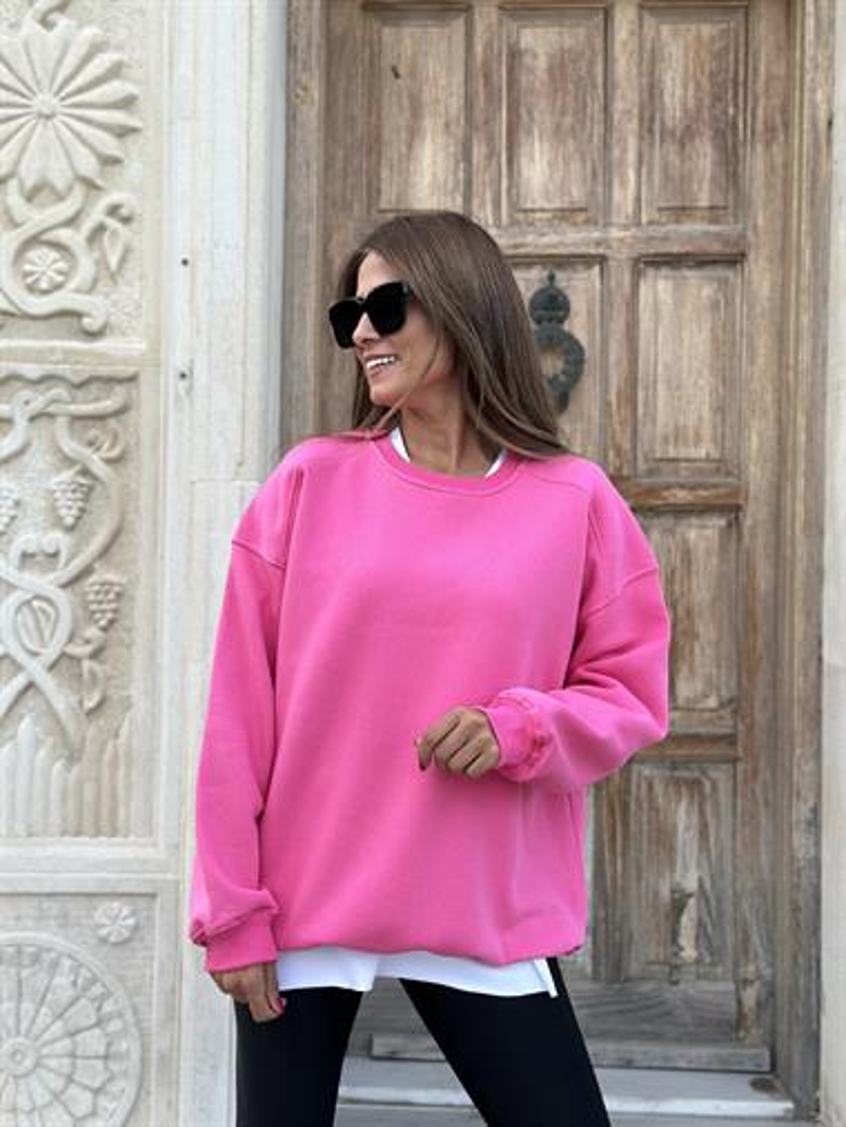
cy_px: 564
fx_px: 1563
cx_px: 423
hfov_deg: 30.3
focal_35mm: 48
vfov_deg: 39.6
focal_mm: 6.86
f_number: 1.78
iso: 80
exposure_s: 1/221
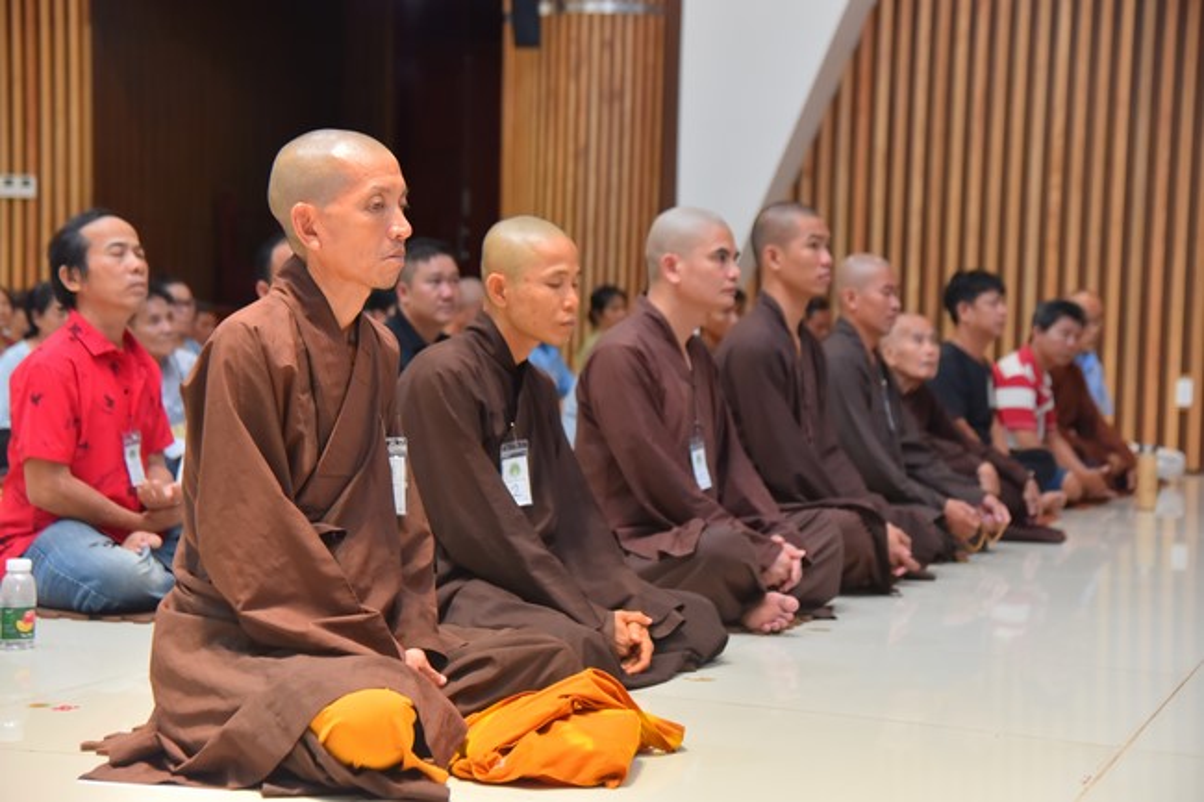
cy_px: 401
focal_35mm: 62
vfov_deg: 21.9
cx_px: 602
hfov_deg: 32.4
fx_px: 2073
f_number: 5
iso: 1250
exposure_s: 1/100
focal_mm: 62
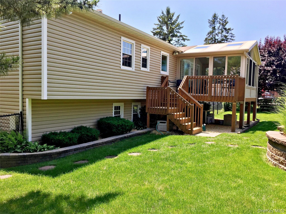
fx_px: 240
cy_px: 107
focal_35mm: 29
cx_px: 143
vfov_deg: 48.2
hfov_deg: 61.7
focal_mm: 4.15
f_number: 2.2
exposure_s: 1/791
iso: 32
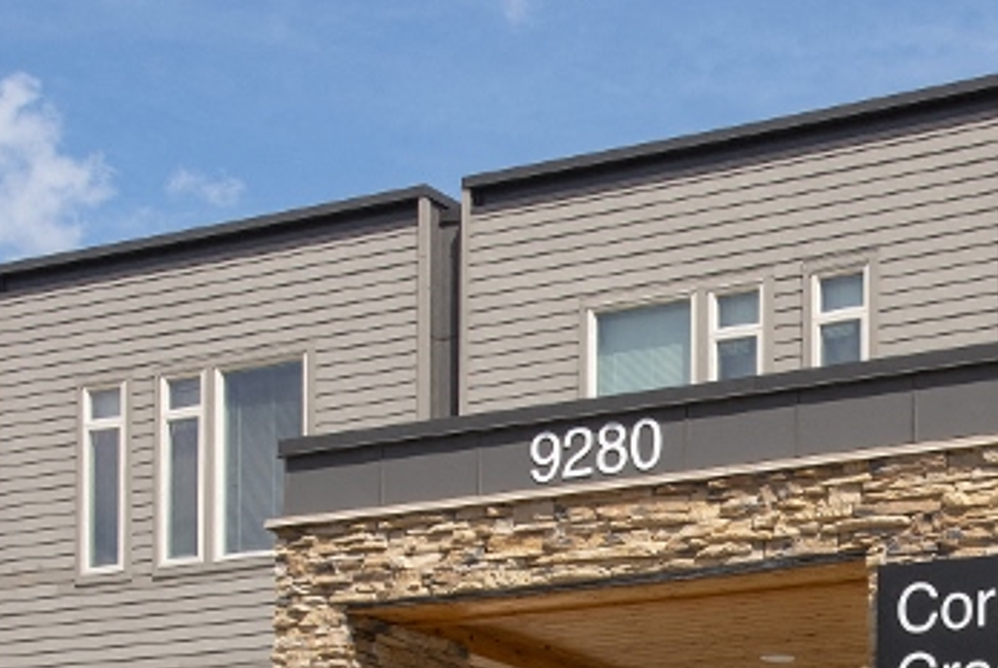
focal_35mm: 100
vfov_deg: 13.4
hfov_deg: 20.1
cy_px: 757
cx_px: 852
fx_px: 2776
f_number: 9
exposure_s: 1/320
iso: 200
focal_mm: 34
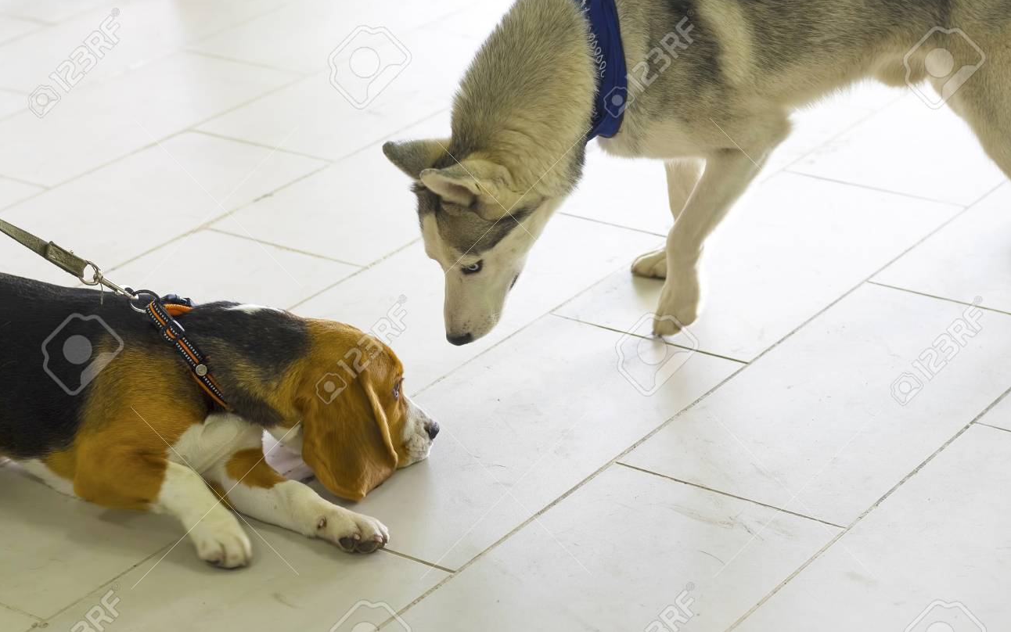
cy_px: 321
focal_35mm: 84
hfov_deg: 24.6
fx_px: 2315
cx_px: 507
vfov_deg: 15.6
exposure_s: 1/200
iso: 320
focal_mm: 55
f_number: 3.2
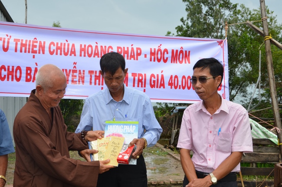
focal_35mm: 52
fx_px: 411
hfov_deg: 37.9
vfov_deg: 25.7
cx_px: 141
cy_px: 94
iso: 250
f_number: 14
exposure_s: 1/250
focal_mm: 35
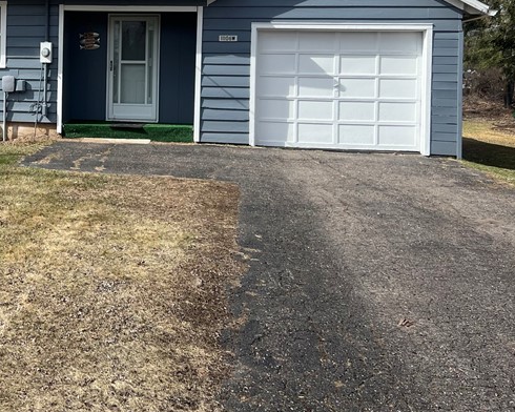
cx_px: 16
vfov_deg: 28.0
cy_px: 83
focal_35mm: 53
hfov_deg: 32.8
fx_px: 808
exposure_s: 1/3356
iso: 50
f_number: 1.5
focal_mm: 5.7
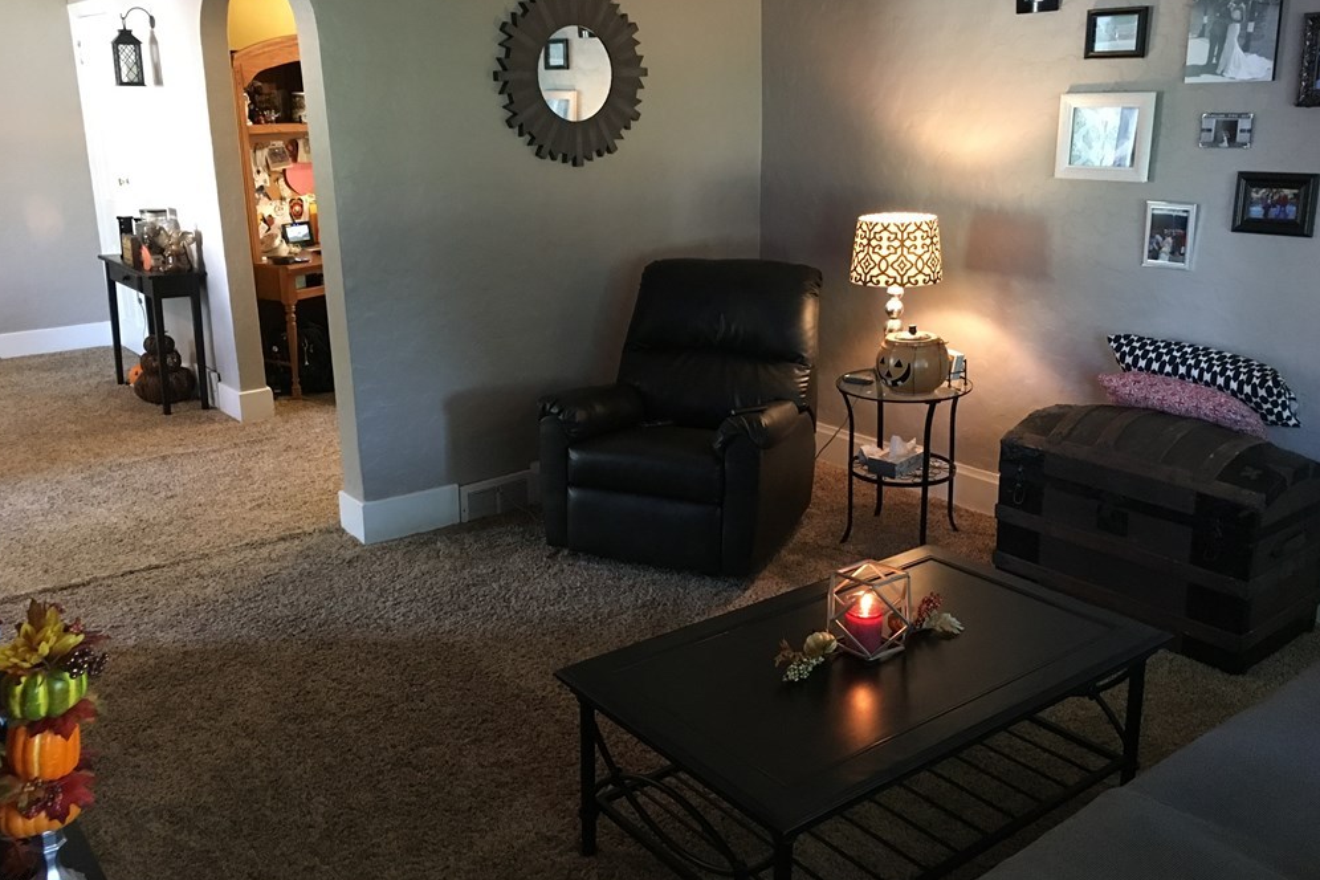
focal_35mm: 31
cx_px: 663
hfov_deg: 60.3
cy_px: 406
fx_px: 1137
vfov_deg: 42.3
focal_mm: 4.15
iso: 250
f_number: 2.2
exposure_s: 1/15
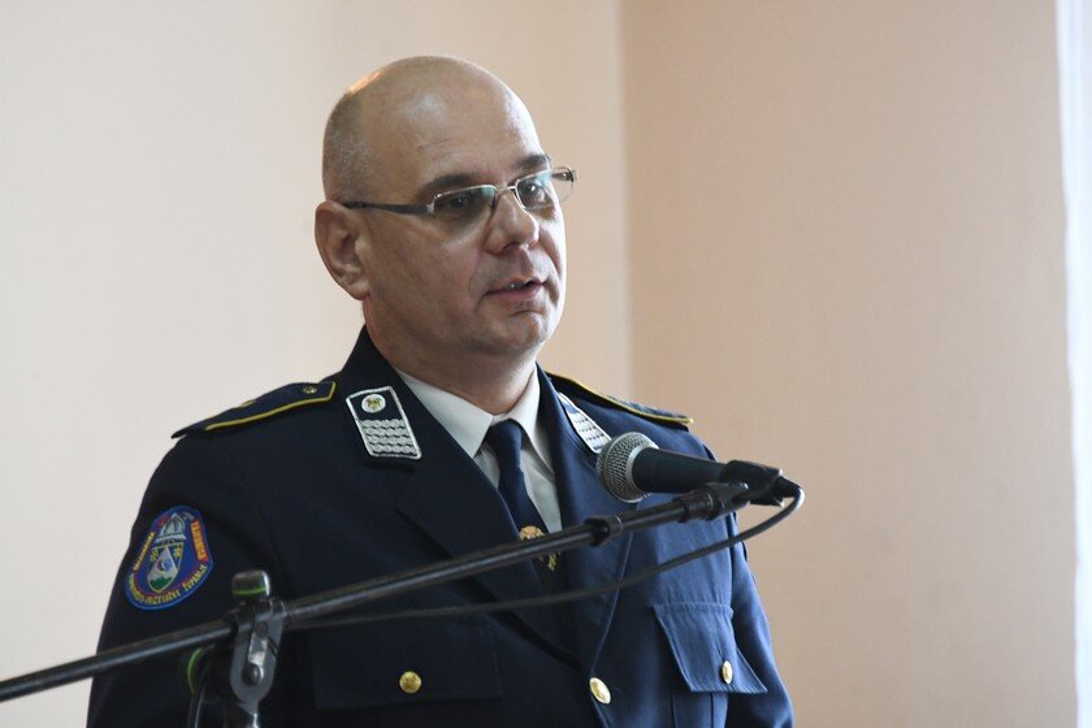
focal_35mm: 345
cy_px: 364
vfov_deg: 4.0
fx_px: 10464
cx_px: 546
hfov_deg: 6.0
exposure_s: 1/80
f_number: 5.6
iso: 4000
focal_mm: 230
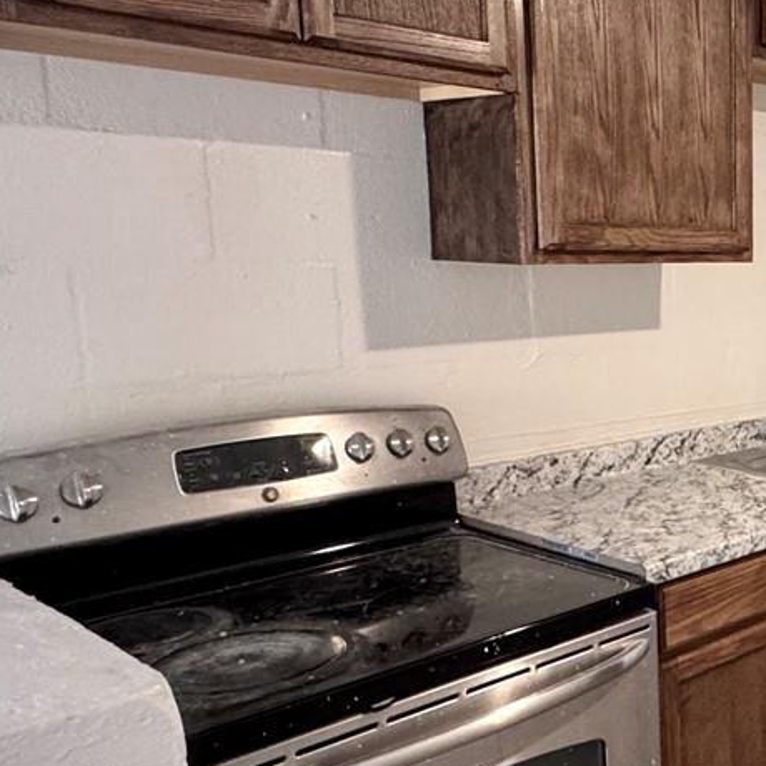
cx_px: 929
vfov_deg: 39.0
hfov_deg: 32.2
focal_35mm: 43
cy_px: 456
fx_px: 1077
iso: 400
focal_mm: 2.22
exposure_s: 1/60
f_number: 2.2
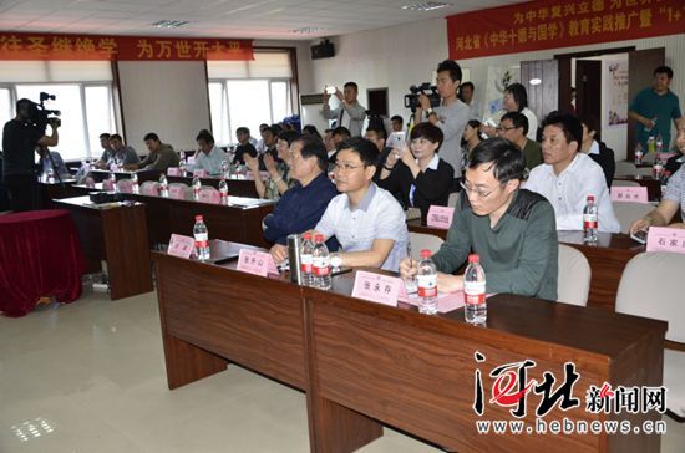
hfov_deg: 57.3
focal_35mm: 33
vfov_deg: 39.8
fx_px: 626
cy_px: 226
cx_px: 342
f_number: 3.8
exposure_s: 1/60
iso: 400
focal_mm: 22
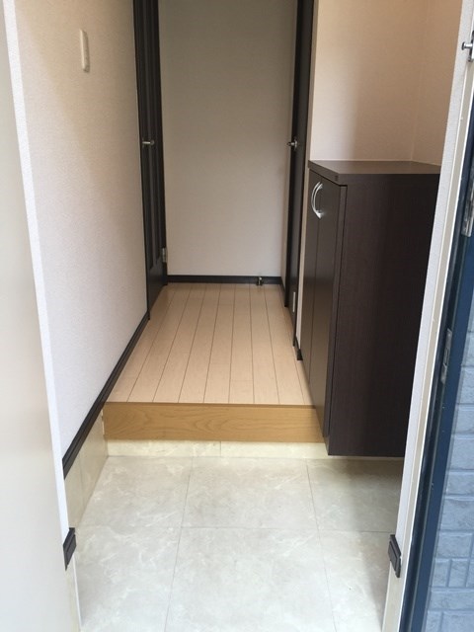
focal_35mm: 29
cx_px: 237
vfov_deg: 61.7
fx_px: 529
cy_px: 316
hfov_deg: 48.2
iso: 32
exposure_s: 1/40
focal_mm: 4.15
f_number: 2.2
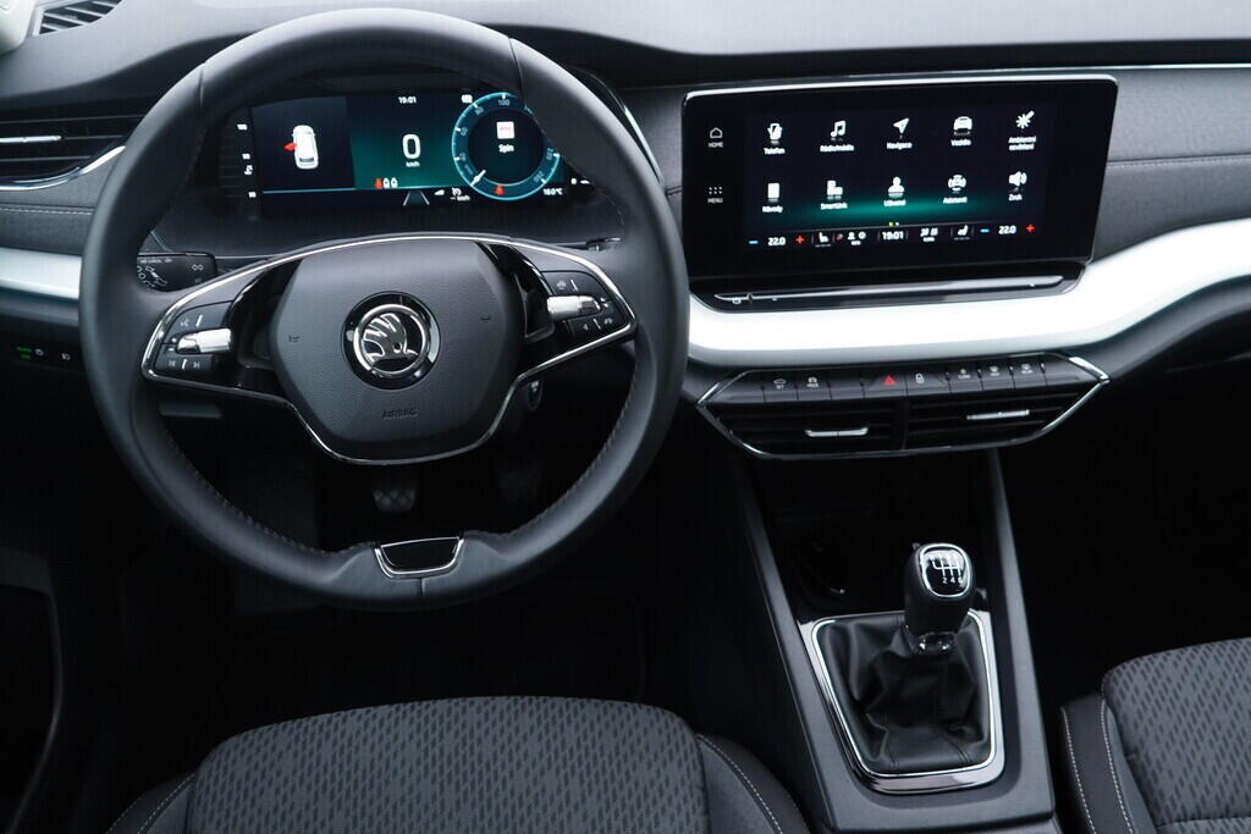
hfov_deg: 53.1
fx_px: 1251
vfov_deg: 36.9
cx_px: 626
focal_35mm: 36
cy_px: 417
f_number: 2.8
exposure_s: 1/40
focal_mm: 24
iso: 320
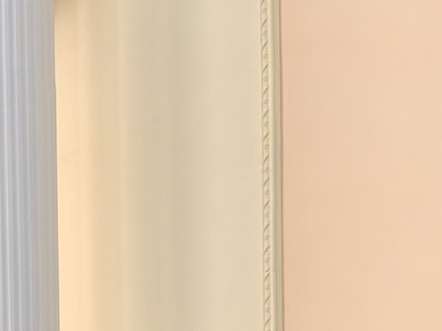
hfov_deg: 10.9
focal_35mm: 177
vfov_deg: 8.2
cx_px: 547
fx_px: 2259
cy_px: 455
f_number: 1.6
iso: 40
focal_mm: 5.96
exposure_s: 1/60
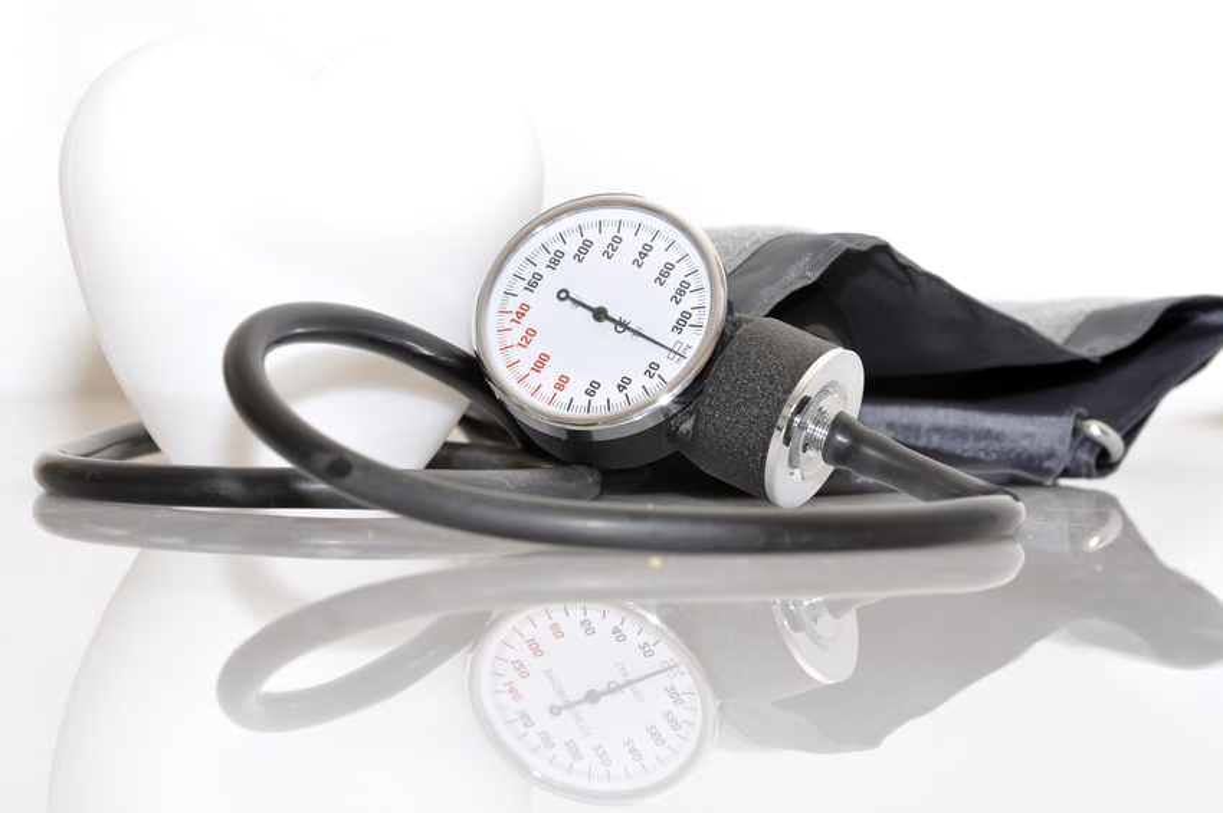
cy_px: 406
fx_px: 5345
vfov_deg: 8.7
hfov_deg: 13.1
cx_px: 612
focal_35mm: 158
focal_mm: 105
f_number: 7.1
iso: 200
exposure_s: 1/125
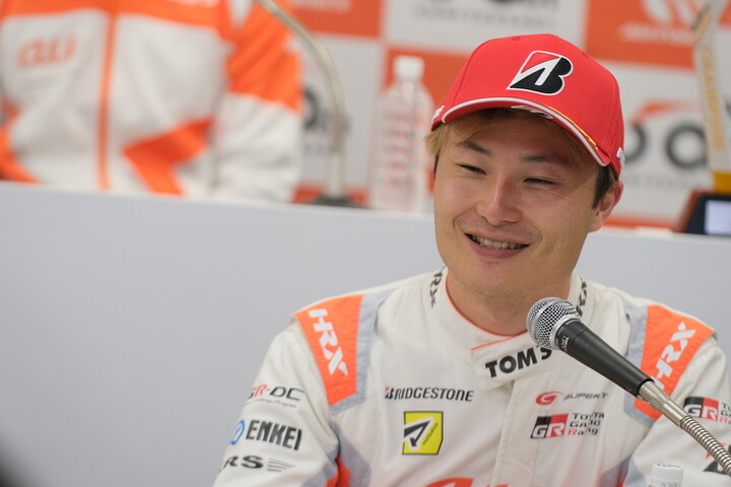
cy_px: 244
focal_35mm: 225
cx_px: 366
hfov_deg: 9.1
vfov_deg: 6.1
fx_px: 4568
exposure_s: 1/180
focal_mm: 150
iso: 800
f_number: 4
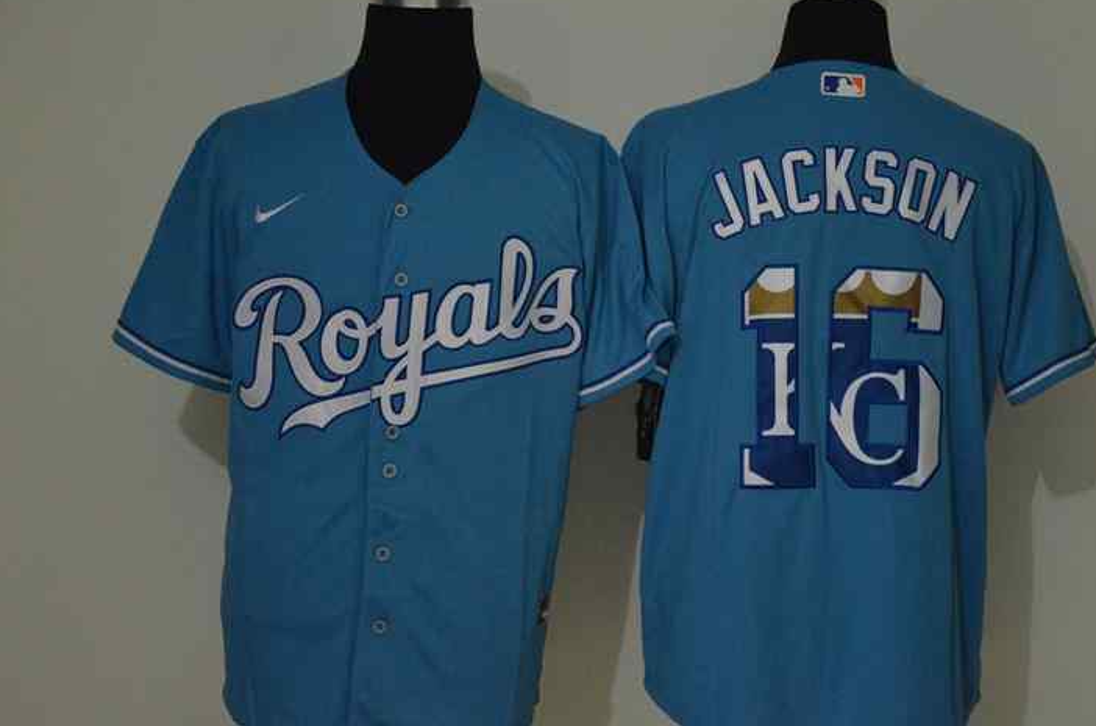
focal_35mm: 82
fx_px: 2491
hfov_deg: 24.8
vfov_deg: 16.6
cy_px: 367
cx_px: 620
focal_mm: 48
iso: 4000
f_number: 4.5
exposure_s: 1/80
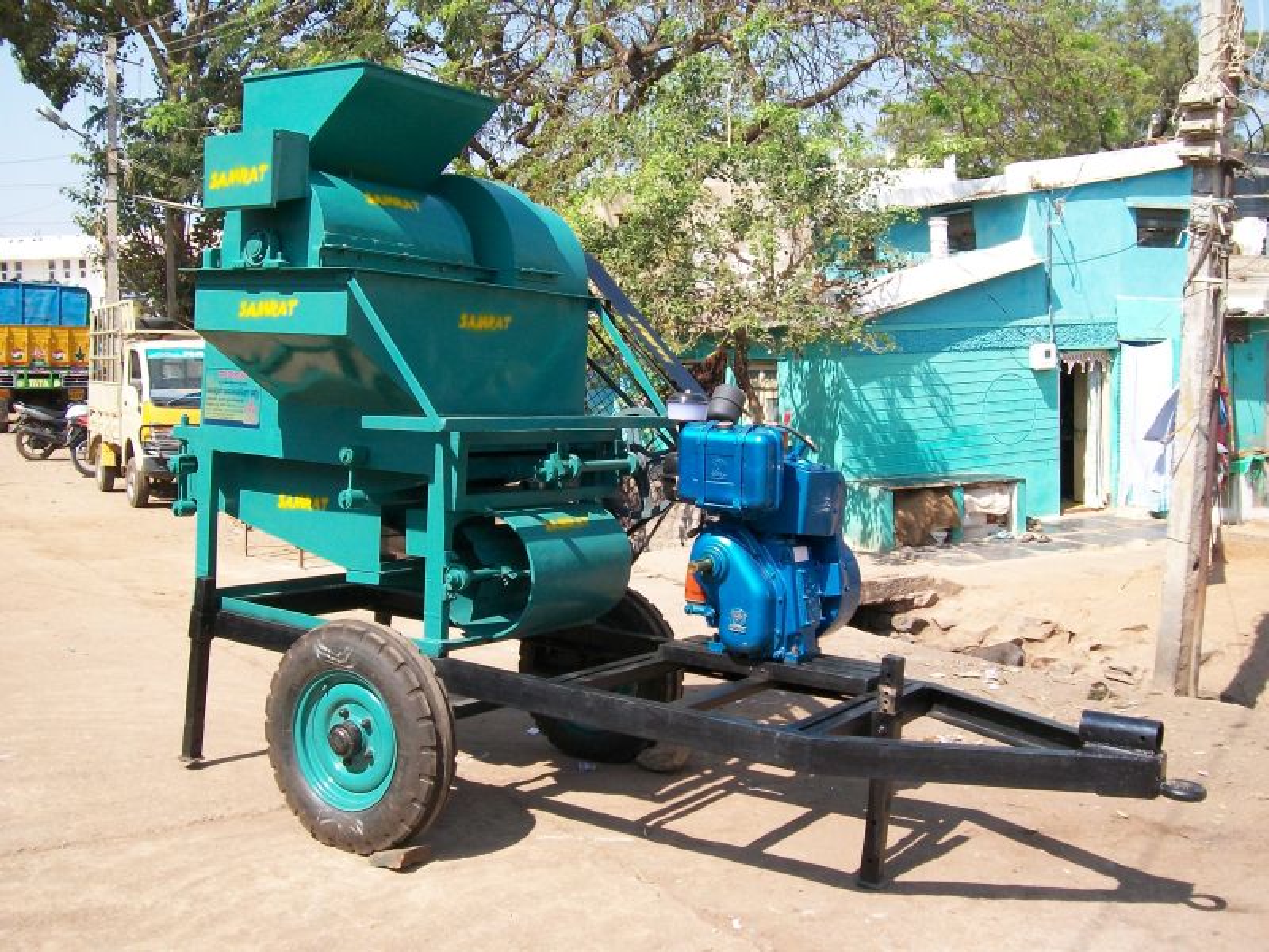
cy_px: 476
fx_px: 1320
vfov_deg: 39.7
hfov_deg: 51.4
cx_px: 634
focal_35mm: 36
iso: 80
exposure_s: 1/320
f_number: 4.8
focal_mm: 6
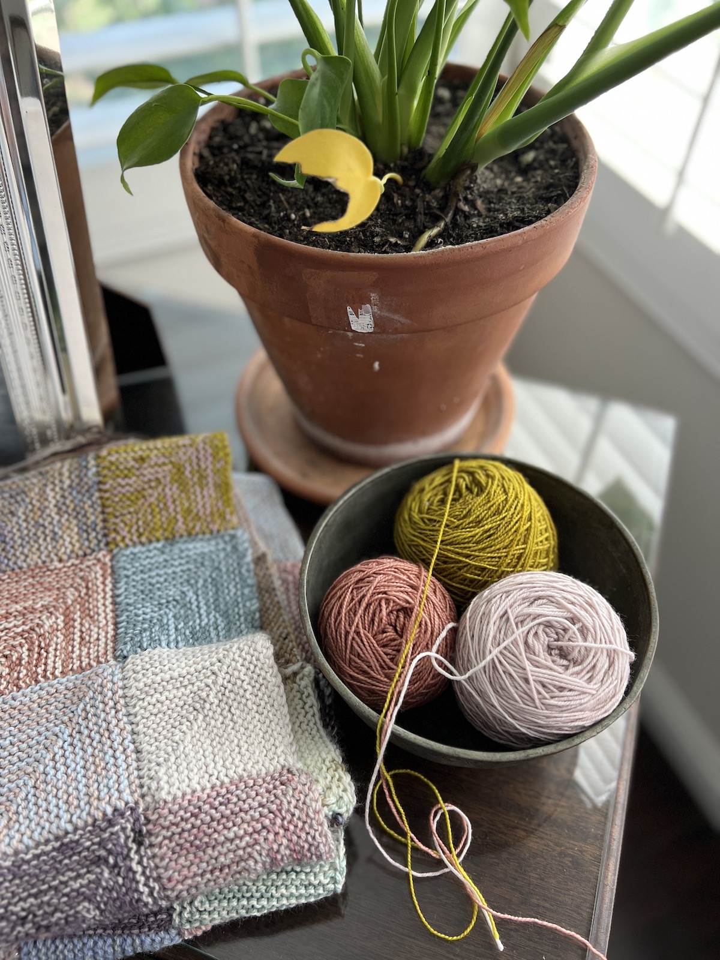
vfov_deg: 67.3
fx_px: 721
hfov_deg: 53.1
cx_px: 360
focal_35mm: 26
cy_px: 480
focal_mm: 5.7
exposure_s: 1/96
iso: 125
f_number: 1.5
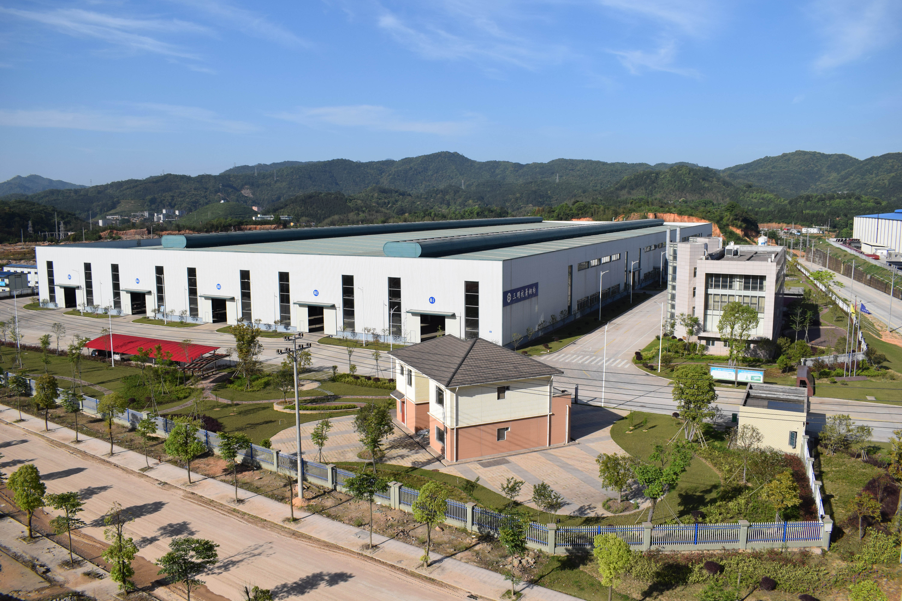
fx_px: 676
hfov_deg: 67.4
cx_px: 451
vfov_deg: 47.9
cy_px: 300
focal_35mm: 27
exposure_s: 1/2000
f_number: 7.1
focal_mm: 18
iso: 400
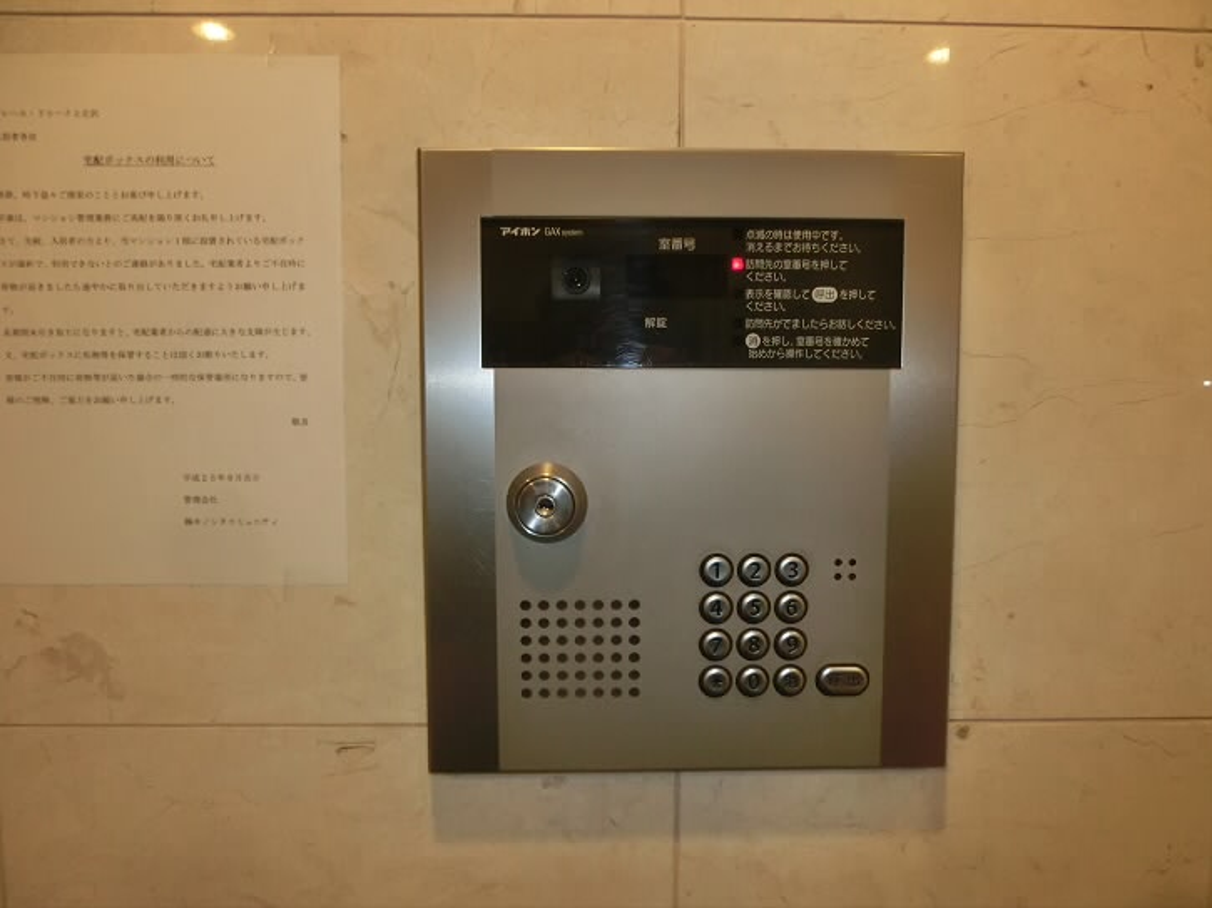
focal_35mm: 24
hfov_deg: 71.6
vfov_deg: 56.8
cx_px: 606
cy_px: 454
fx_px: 840
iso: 400
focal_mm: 4.24
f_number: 3
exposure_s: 1/30
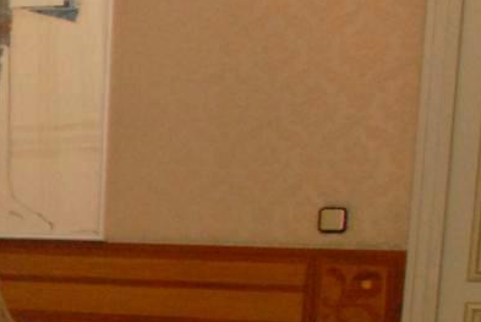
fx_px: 1766
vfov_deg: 10.2
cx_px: -692
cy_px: 449
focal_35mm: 132
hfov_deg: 12.2
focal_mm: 18
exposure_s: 1/60
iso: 1000
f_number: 7.1
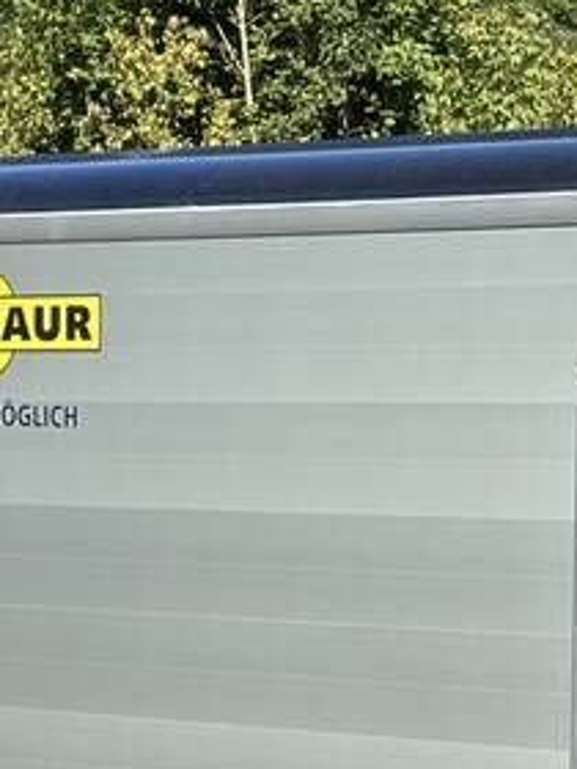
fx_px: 3045
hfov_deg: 10.5
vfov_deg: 14.2
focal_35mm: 137
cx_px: 835
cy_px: 747
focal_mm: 6.86
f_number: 1.78
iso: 80
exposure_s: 1/3367
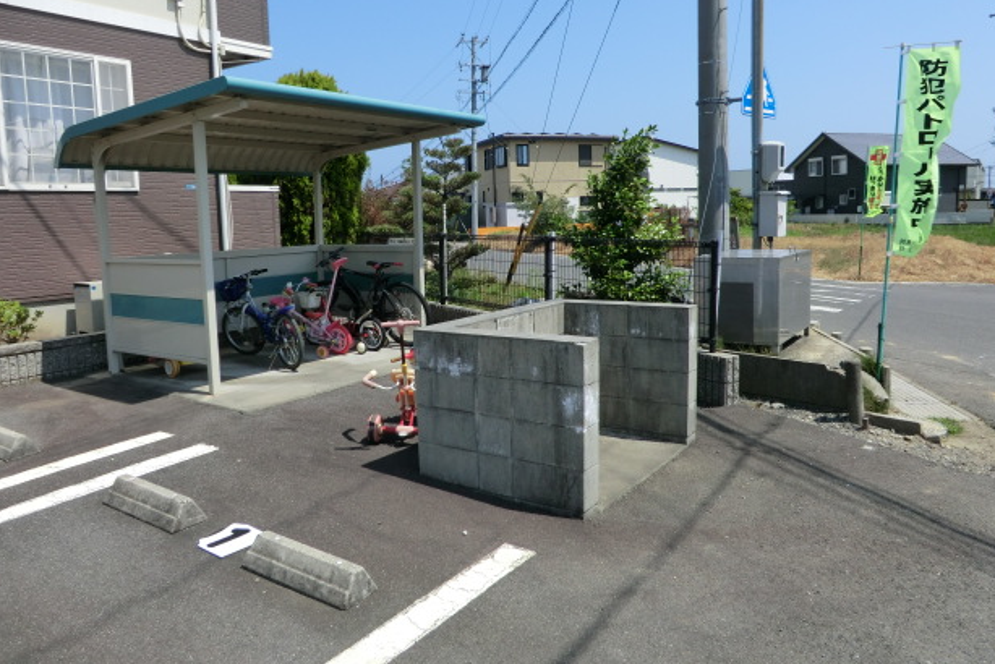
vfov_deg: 49.5
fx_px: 719
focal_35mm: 26
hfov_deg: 69.3
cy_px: 301
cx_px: 517
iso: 80
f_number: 7.5
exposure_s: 1/200
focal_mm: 4.3
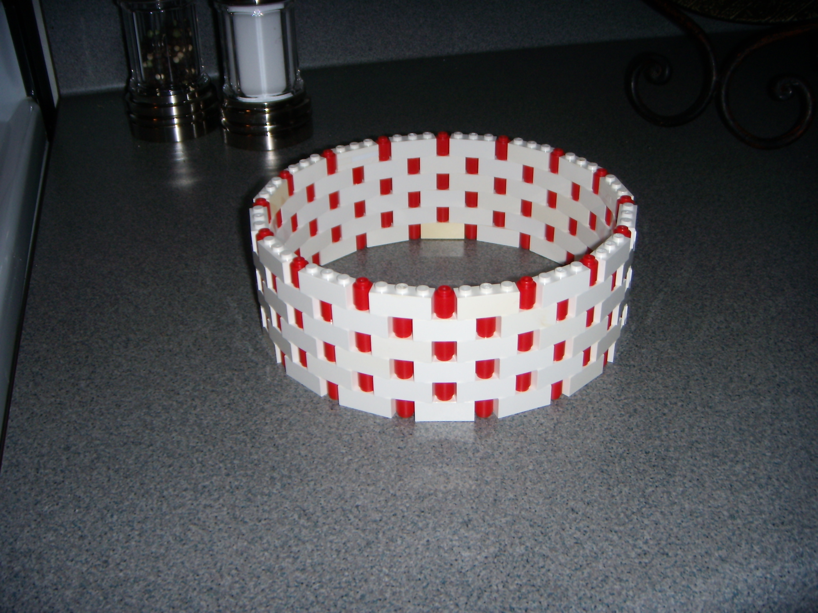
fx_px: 898
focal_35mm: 38
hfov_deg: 49.0
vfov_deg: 37.7
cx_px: 409
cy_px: 306
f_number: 3.5
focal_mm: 6.4
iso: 64
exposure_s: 1/60.2
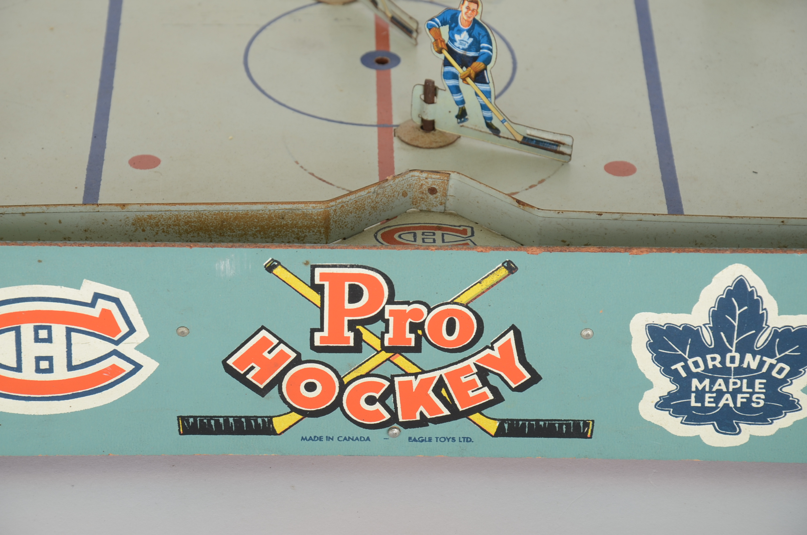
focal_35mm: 158
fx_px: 3523
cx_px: 404
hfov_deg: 13.1
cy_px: 268
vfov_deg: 8.7
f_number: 9
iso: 125
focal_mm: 105
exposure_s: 1/160
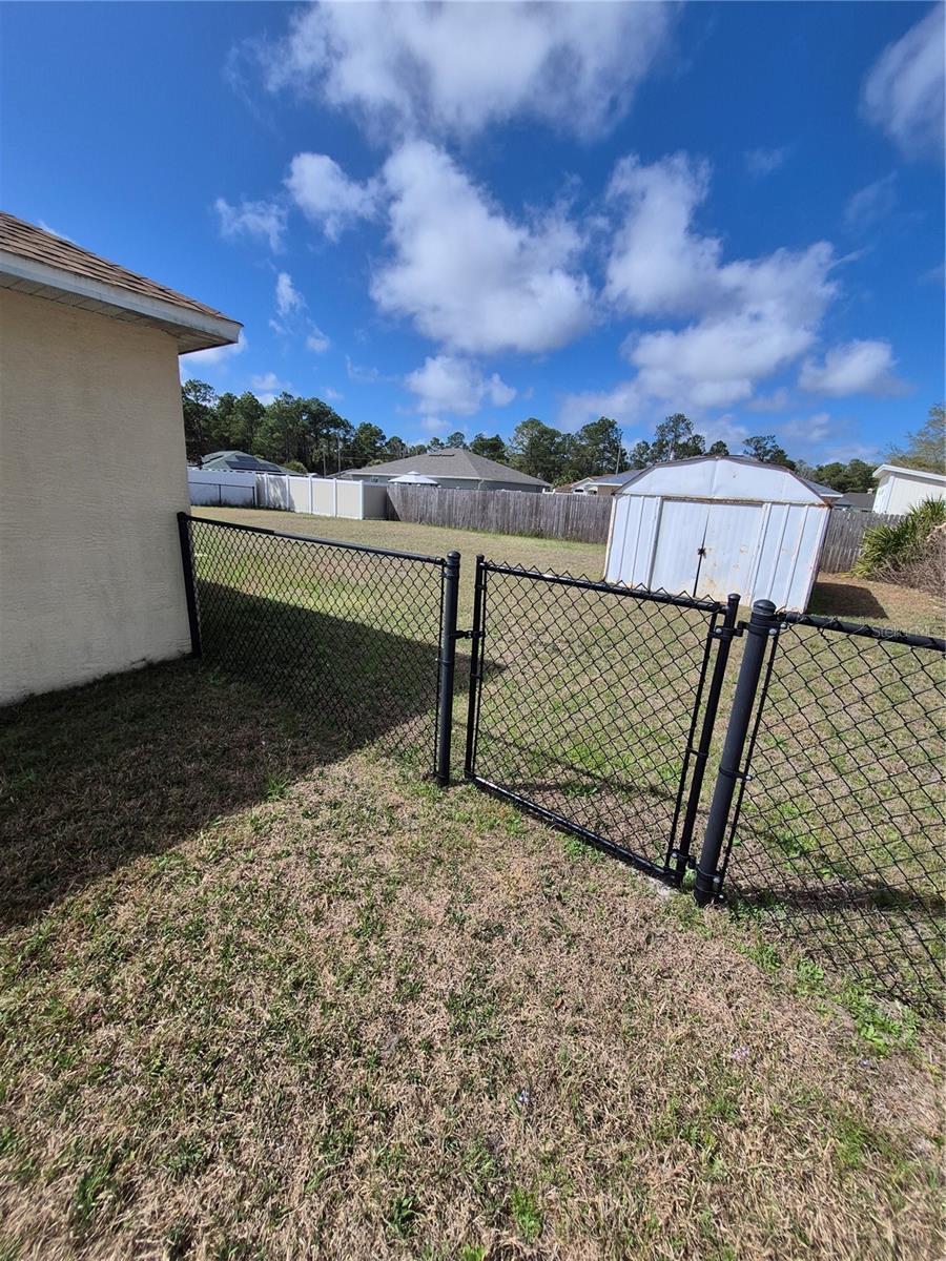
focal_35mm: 13
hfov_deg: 89.9
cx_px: 473
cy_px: 630
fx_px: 474
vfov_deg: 106.2
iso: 50
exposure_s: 1/2400
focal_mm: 1.74
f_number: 2.2
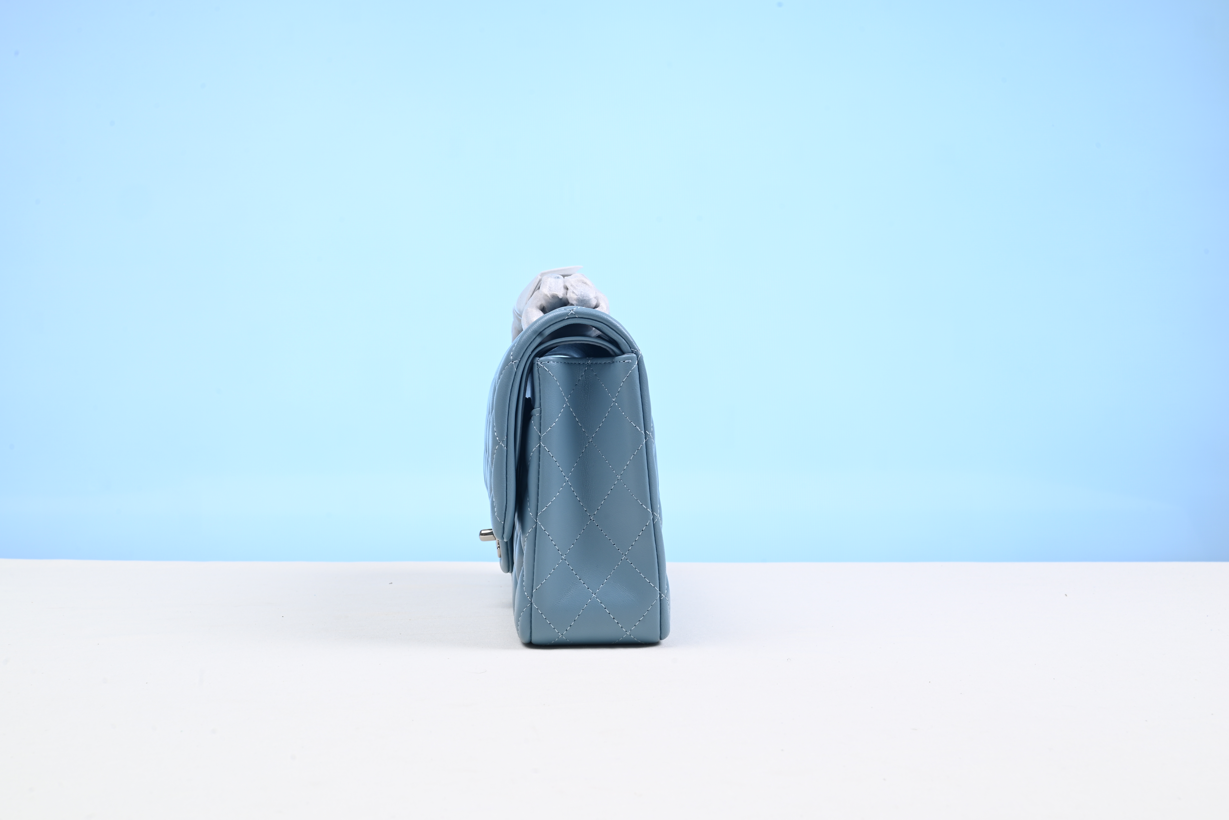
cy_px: 410
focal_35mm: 40
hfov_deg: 48.4
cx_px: 614
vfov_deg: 33.4
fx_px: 1366
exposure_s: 1/2
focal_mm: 40
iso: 100
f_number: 16
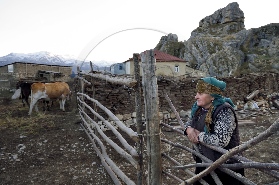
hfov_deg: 63.7
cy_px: 92
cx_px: 140
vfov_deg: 44.9
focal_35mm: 29
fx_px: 225
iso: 800
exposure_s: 1/60
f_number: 7.1
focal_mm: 29
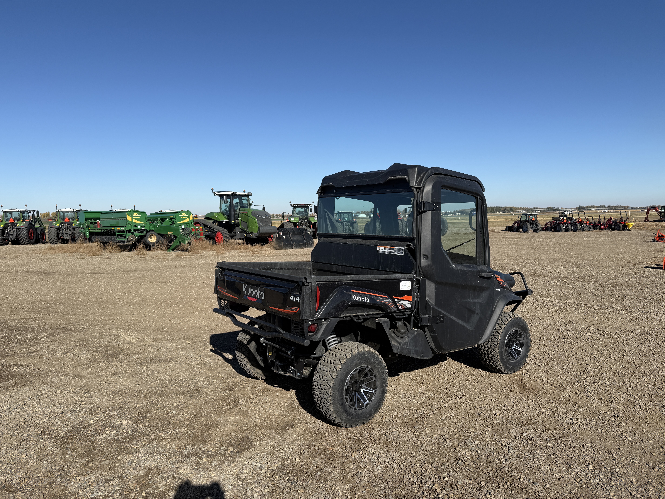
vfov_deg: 56.8
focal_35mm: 24
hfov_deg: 71.6
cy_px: 250
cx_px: 332
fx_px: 461
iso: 80
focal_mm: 6.76
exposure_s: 1/4673
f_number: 1.78
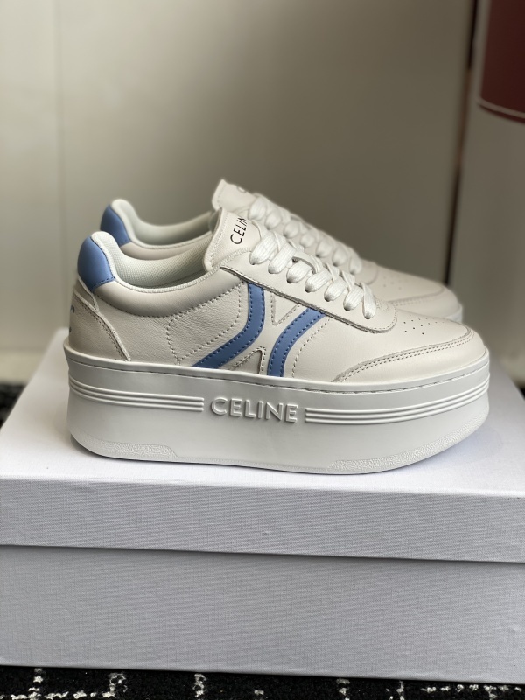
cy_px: 350
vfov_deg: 36.8
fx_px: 1052
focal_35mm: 52
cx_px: 262
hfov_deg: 28.0
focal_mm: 6
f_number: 2
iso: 20
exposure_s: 1/284
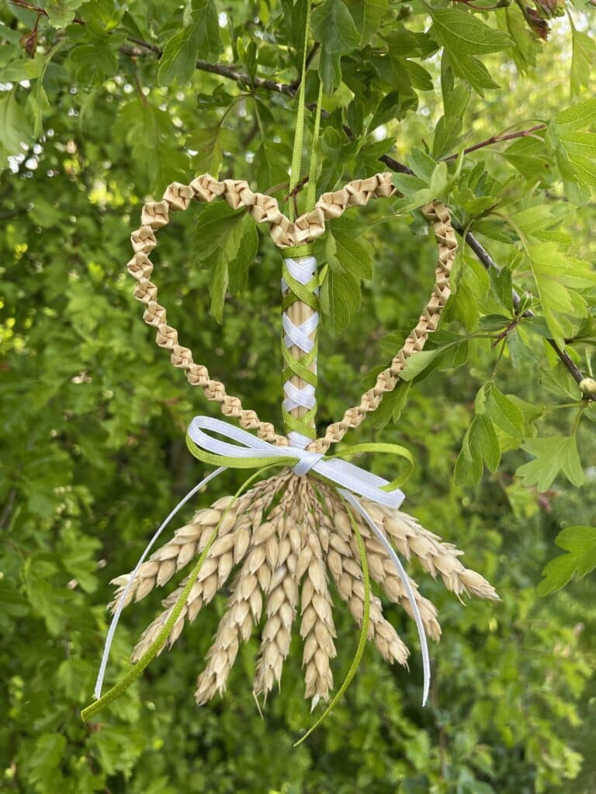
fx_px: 597
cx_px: 298
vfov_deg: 67.3
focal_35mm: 26
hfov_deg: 53.1
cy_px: 397
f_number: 1.6
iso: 32
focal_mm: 4.2
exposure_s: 1/564
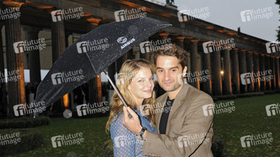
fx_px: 379
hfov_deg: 40.6
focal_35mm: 51
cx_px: 139
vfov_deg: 23.5
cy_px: 93
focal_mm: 48
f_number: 5.6
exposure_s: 1/125
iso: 640
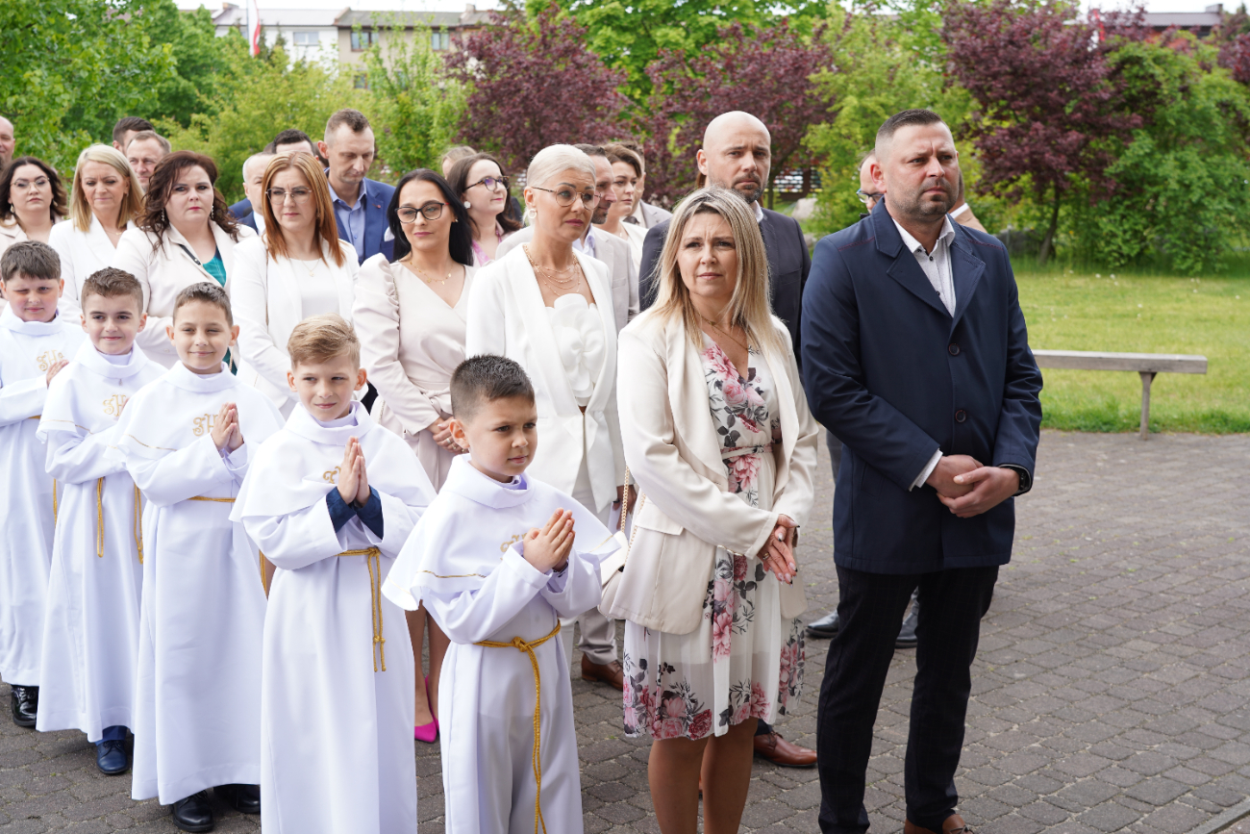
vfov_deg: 31.2
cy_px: 417
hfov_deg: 45.4
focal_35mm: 43
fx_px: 1493
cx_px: 625
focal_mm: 43
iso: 100
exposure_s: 1/100
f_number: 5.6
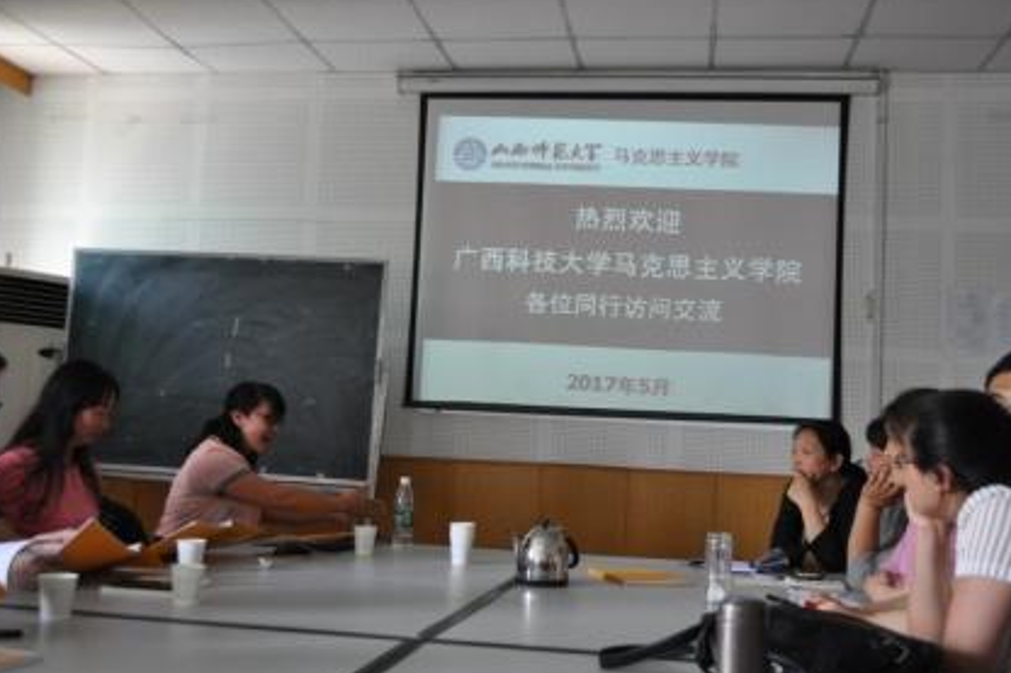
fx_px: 1179
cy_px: 350
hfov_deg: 46.4
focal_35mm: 42
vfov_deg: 31.9
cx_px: 530
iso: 800
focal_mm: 26
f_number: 4.2
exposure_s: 1/50
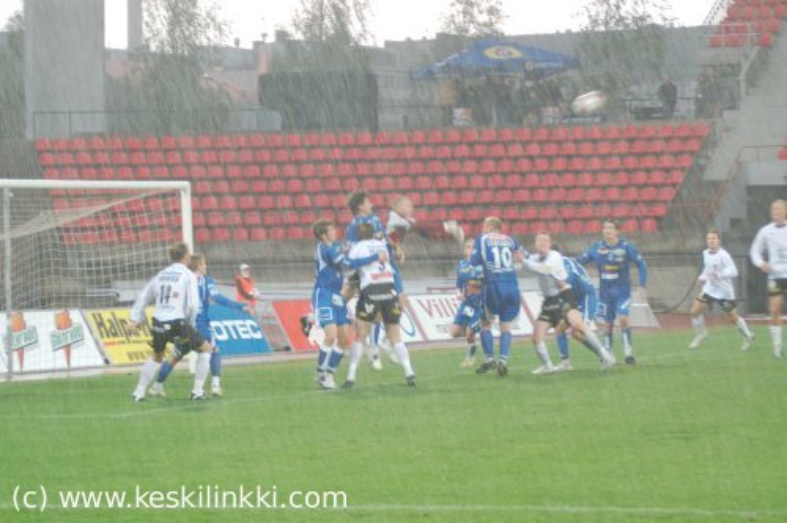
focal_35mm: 82
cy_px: 262
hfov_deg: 24.6
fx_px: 1801
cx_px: 394
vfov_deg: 16.5
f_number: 4
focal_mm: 55
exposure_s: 1/60
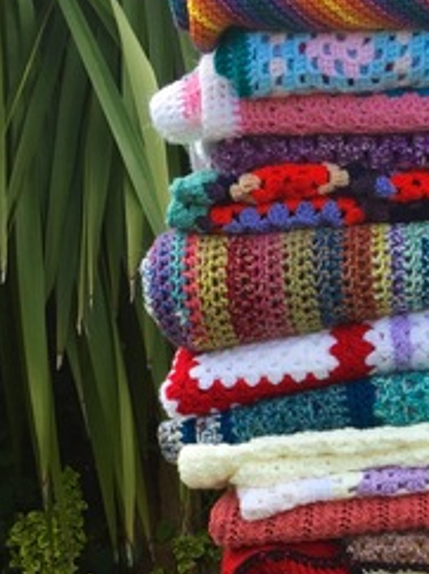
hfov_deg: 19.7
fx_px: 1192
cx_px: 448
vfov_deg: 26.1
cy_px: 527
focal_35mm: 72
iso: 32
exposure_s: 1/163
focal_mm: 4.15
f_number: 2.2
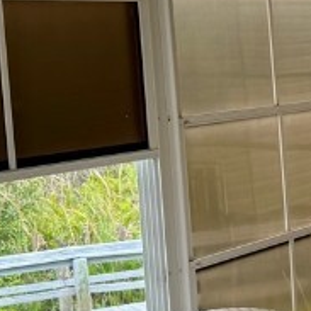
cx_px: 540
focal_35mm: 119
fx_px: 1210
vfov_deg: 14.6
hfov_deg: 13.3
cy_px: 172
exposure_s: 1/201
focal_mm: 6.76
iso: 64
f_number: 1.78
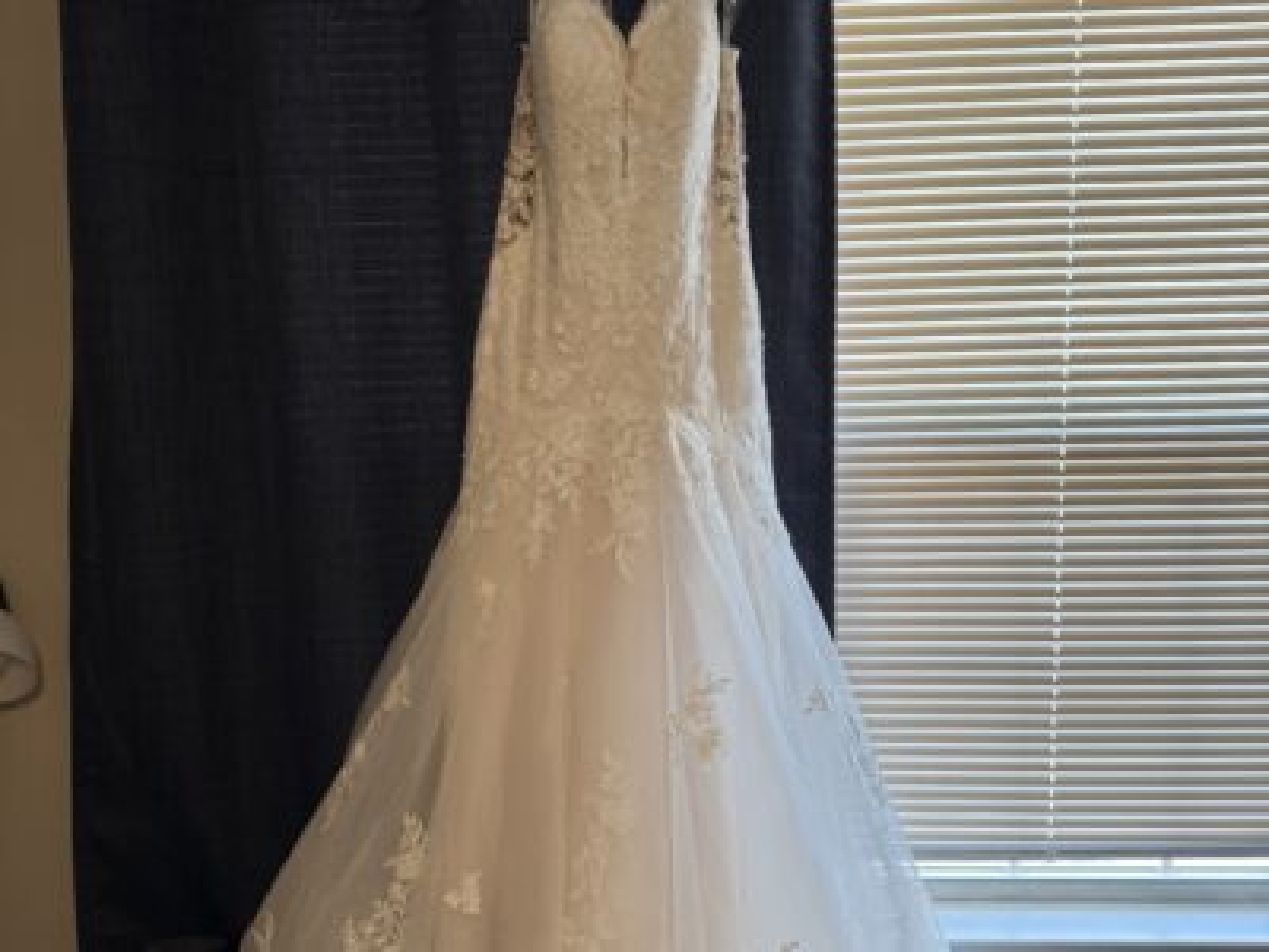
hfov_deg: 71.6
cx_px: 634
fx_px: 880
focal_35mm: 24
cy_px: 476
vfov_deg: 56.8
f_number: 1.78
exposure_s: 1/120
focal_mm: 6.76
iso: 160
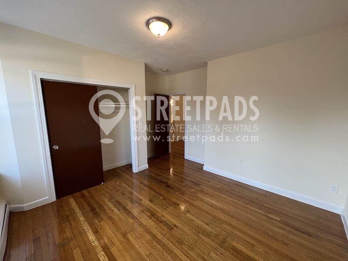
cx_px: 174
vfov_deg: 89.9
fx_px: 131
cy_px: 130
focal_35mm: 13
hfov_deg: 106.2
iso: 125
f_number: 1.8
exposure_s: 1/120
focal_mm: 1.57
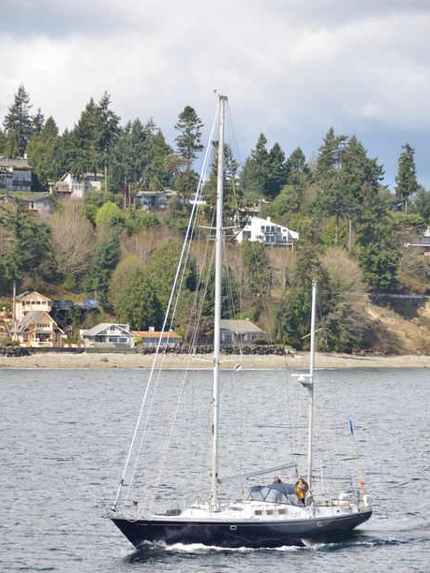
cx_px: 214
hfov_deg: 10.0
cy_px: 323
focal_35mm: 148
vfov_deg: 13.3
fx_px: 2451
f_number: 6.3
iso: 100
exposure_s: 1/320
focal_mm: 90
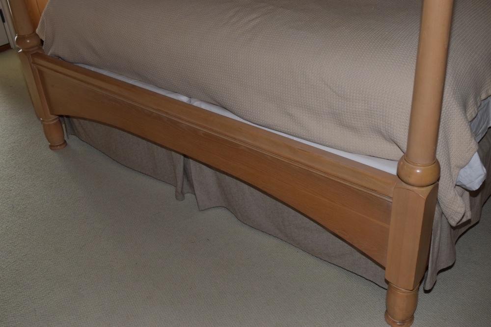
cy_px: 164
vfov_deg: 34.2
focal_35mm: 39
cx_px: 246
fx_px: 532
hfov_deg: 49.5
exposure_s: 1/100
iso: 800
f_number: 5.6
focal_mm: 26
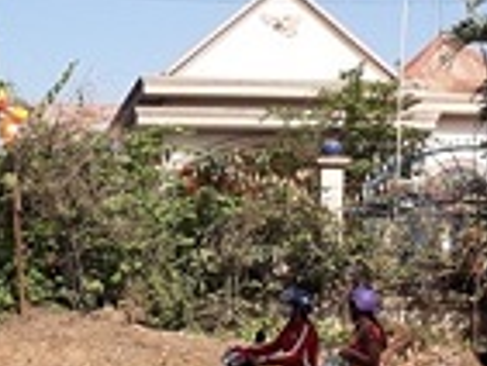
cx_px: 135
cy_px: 188
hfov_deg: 22.6
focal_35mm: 86
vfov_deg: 17.2
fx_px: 1211
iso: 40
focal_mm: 3.6
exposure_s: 1/998
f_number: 1.9
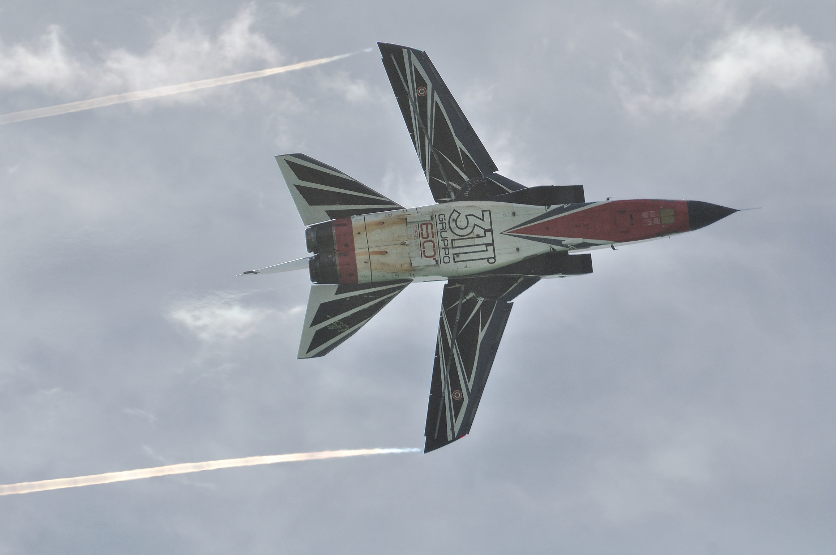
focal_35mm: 467
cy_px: 285
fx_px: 10831
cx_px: 409
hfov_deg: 4.4
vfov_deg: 2.9
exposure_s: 1/1600
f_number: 9
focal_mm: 300
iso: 200
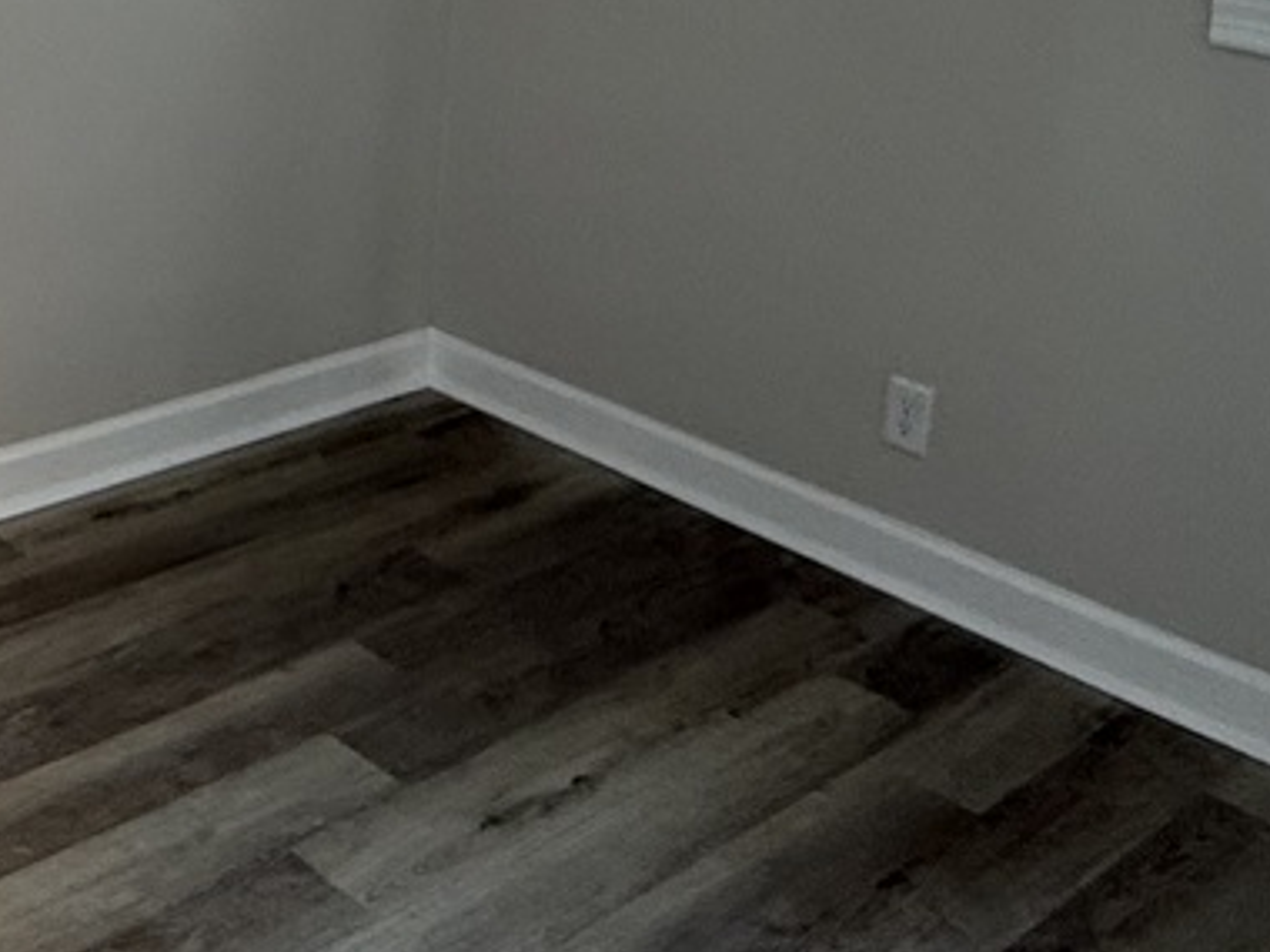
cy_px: -197
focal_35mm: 53
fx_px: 1944
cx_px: -74
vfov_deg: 24.8
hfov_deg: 32.5
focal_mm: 2.22
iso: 320
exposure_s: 1/99
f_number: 2.2
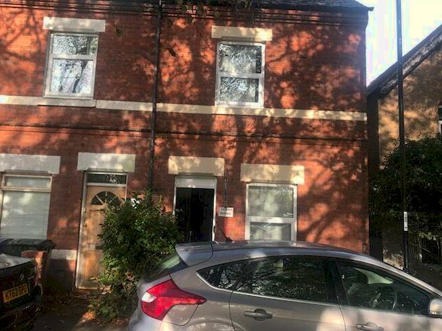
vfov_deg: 46.8
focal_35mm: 30
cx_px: 209
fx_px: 383
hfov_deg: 59.9
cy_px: 156
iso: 20
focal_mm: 3.99
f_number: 1.8
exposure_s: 1/517
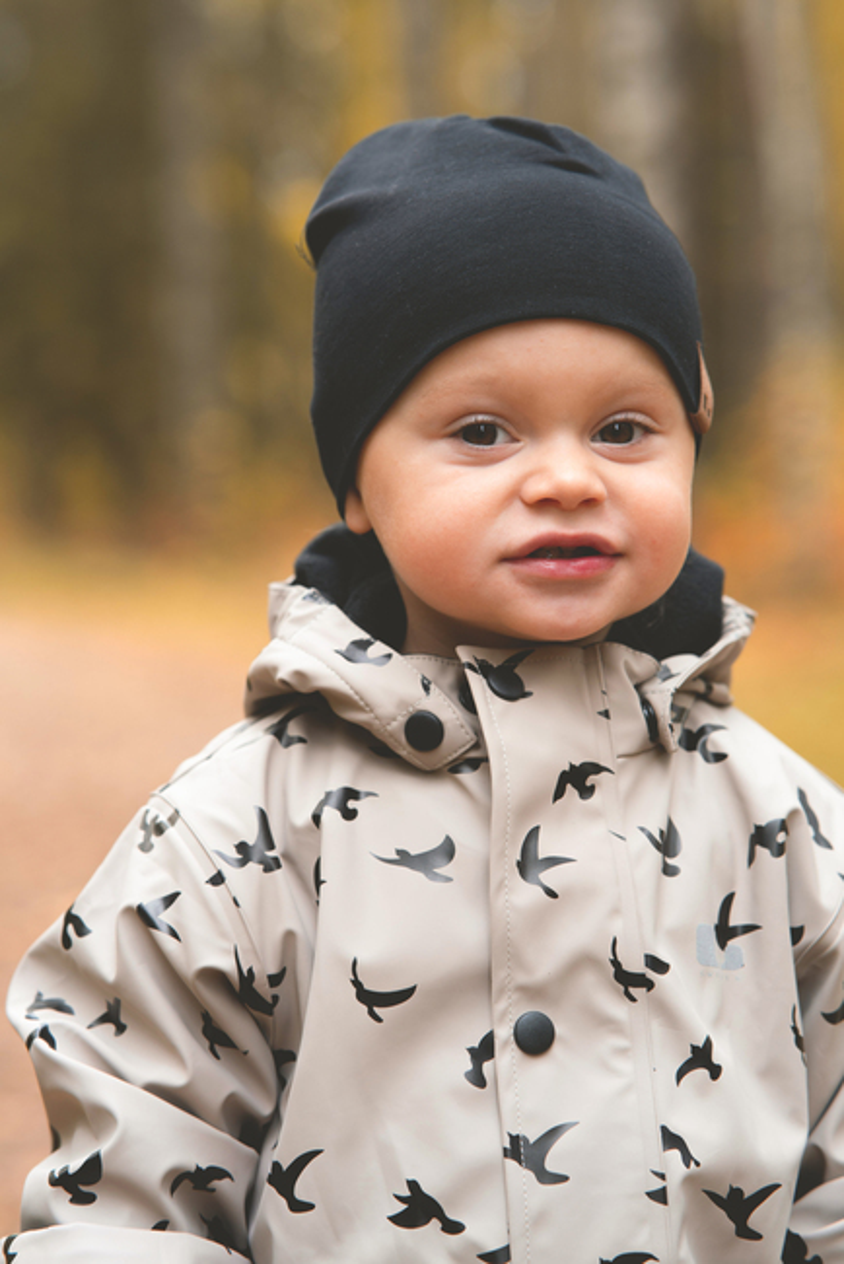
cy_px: 632
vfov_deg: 23.9
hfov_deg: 16.1
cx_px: 422
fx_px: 2986
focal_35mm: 85
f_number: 4
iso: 250
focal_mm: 85
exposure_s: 1/160
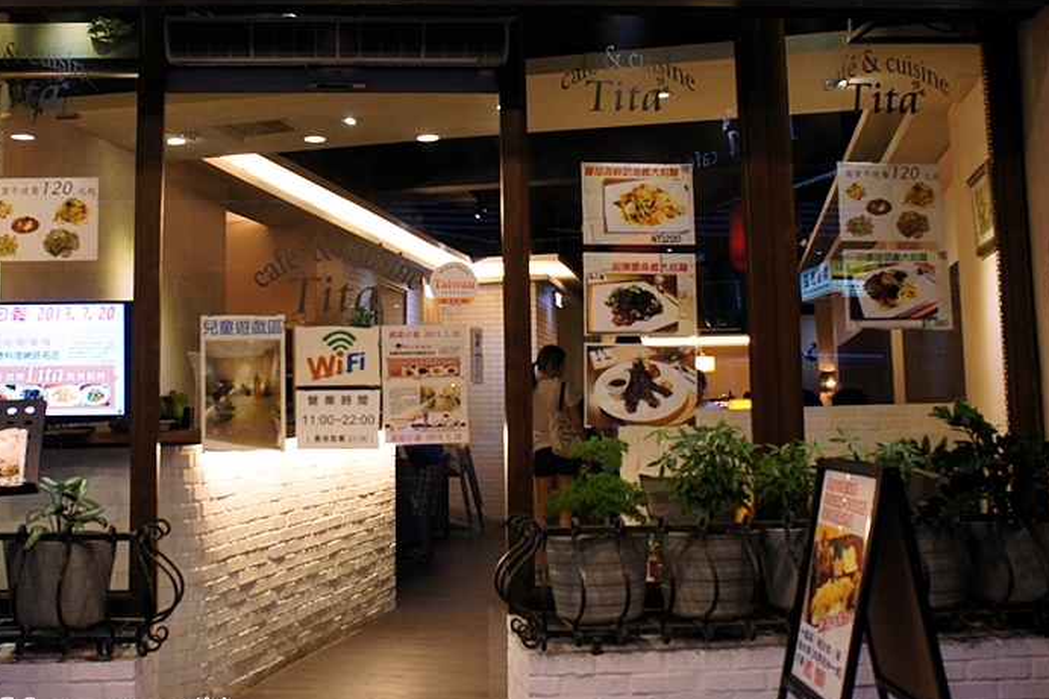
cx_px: 405
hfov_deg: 49.2
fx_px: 1136
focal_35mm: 39
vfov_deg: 34.1
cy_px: 290
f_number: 6.3
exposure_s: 1/30
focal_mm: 20
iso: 1250
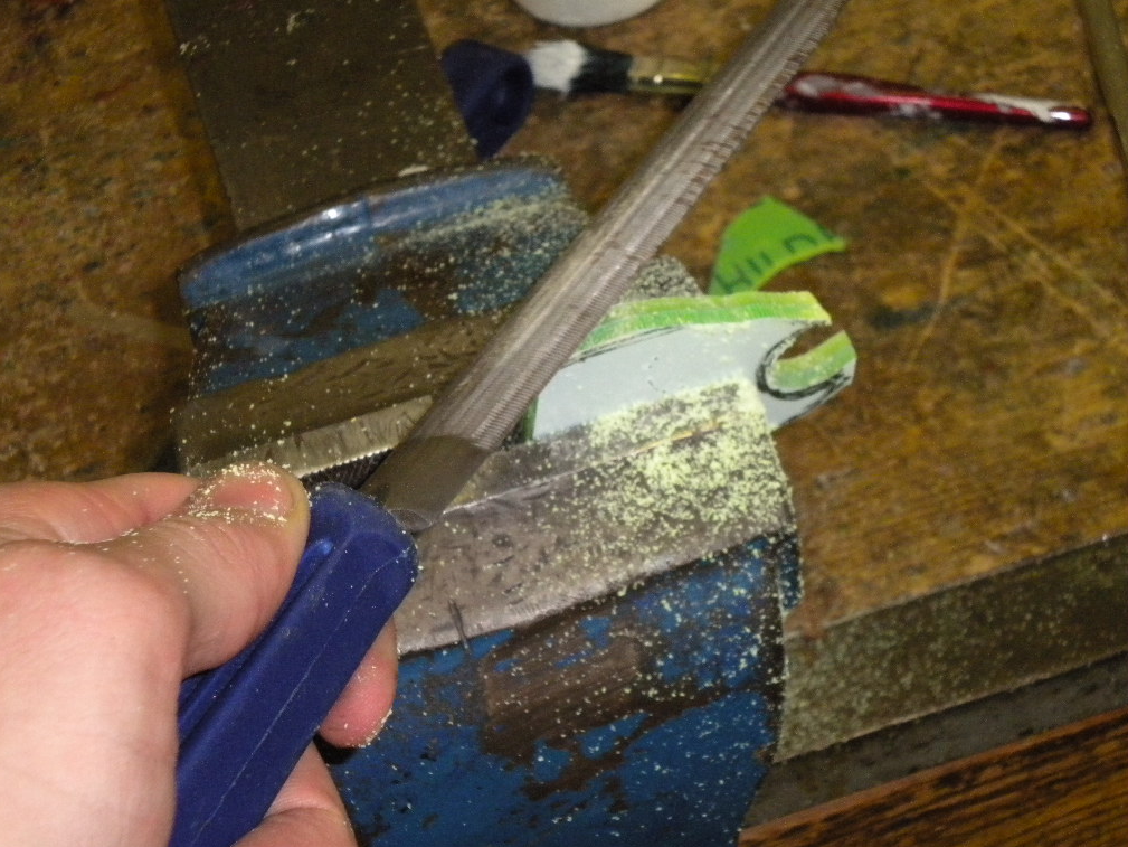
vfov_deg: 21.3
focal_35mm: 69
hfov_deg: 28.2
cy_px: 421
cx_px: 559
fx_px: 2249
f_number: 6.5
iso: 800
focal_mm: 12.3
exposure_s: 1/60
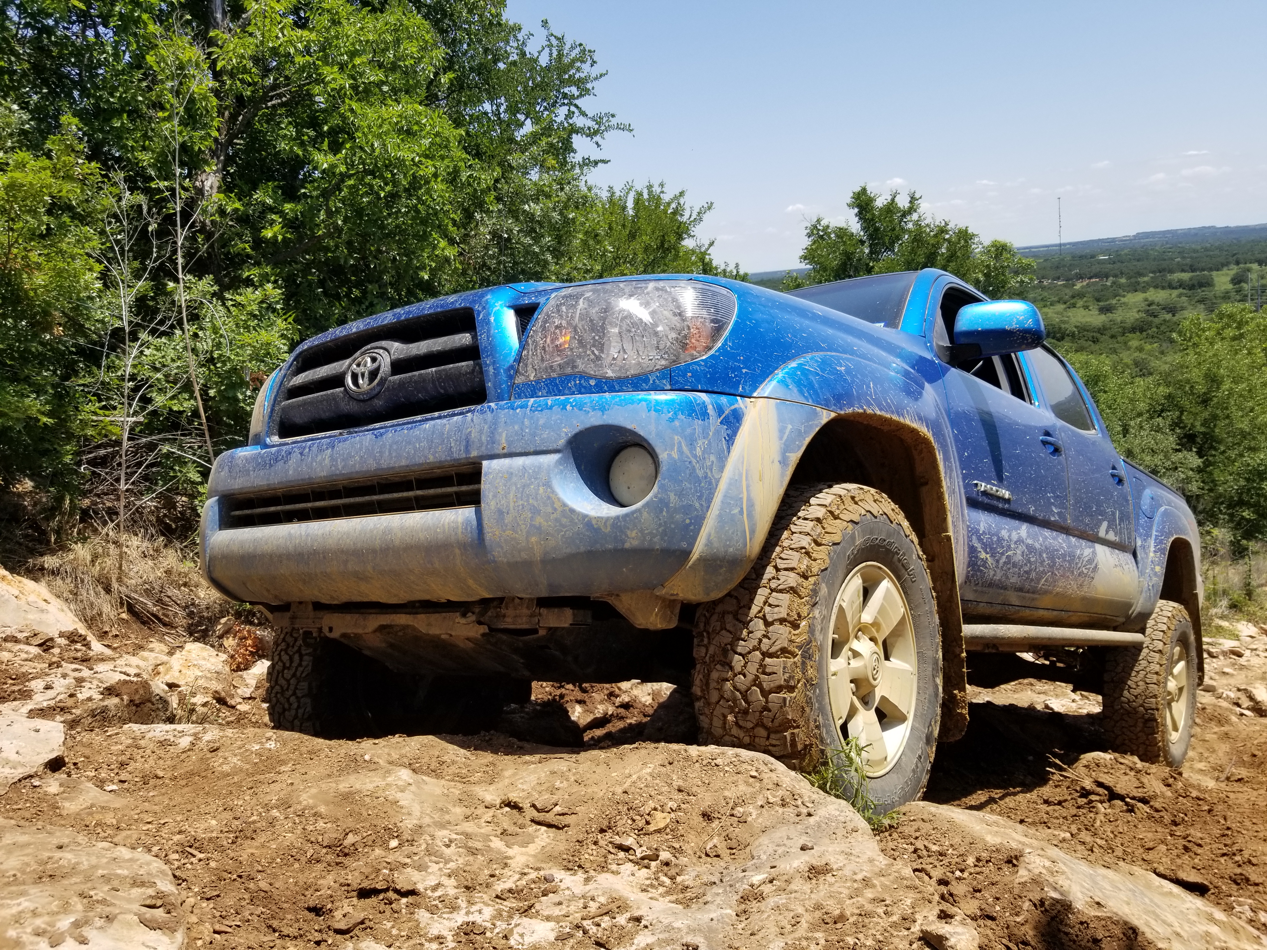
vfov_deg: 53.1
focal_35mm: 26
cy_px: 475
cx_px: 634
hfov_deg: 67.3
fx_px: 952
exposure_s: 1/2056
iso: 50
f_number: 1.7
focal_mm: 4.25
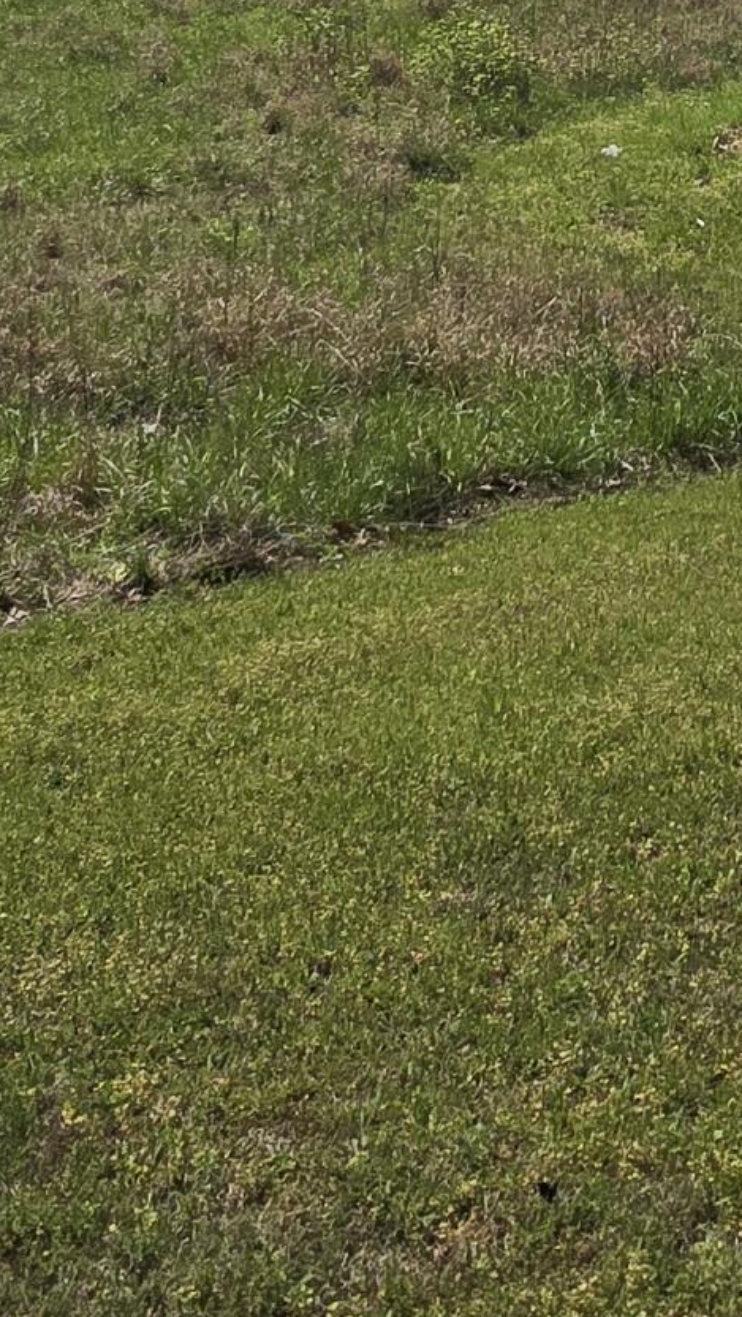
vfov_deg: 35.1
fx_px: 1783
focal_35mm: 51
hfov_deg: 22.2
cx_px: 823
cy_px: -112
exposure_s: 1/4021
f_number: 2.2
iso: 50
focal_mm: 2.2
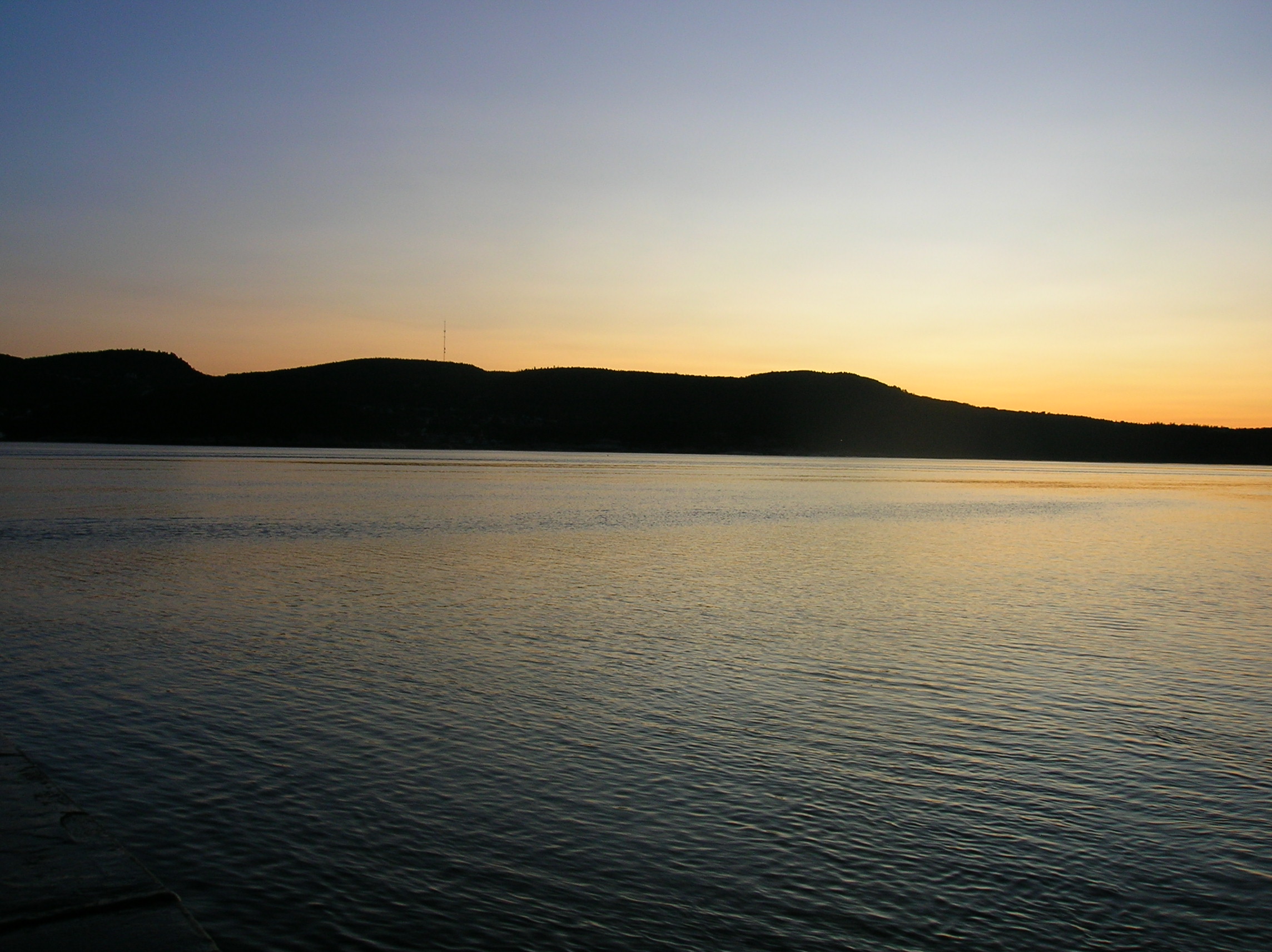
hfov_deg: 54.0
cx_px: 636
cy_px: 476
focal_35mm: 34
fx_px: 1248
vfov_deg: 41.7
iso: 50
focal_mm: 5.7
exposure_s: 1/140
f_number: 4.9
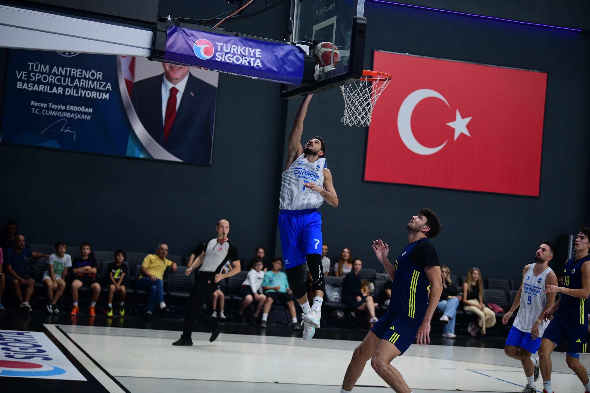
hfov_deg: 28.8
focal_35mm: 70
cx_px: 295
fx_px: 1147
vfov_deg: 19.5
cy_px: 196
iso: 1000
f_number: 2.8
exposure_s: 1/800
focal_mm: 70
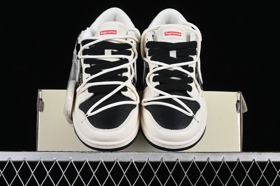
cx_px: 140
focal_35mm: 75
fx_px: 583
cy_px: 93
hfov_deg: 27.0
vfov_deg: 18.2
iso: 160
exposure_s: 1/80
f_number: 8
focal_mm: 50
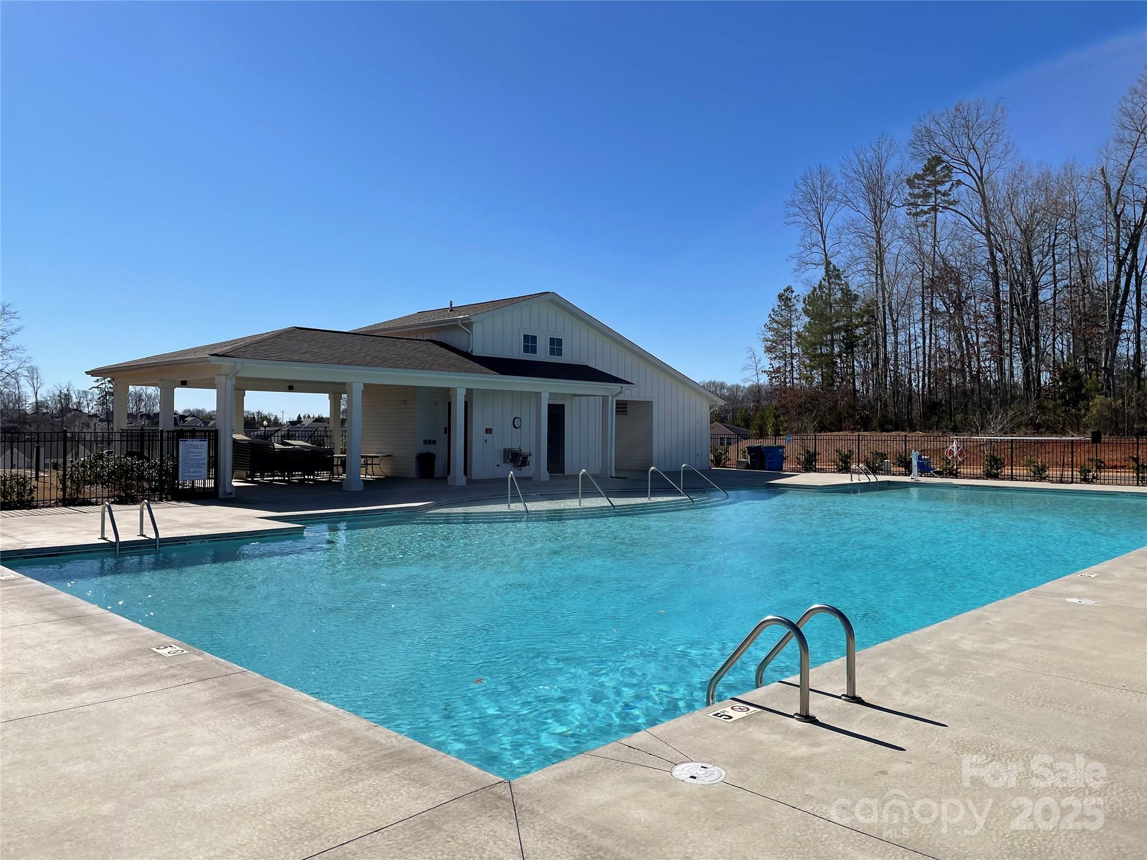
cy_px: 430
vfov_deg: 53.1
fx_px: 862
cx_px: 574
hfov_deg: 67.3
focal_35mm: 26
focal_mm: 4.2
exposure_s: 1/6494
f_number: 1.6
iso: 32
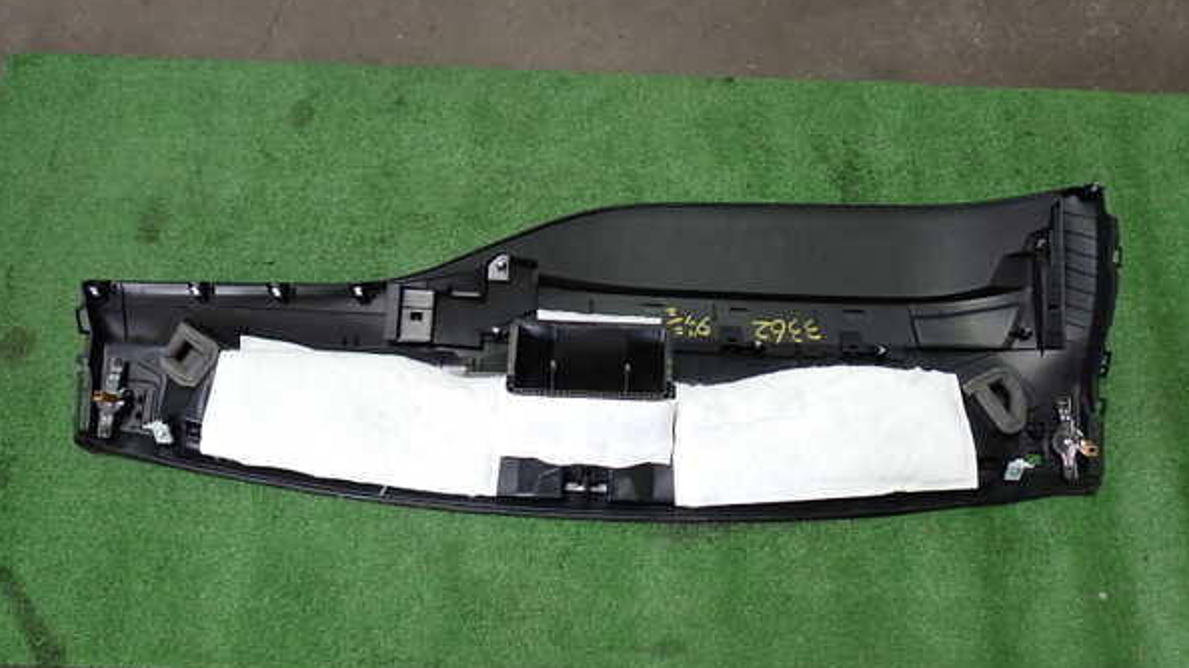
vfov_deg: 35.6
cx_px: 594
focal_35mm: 33
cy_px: 360
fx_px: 1040
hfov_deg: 59.5
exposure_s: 1/60
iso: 200
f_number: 2.3
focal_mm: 5.4
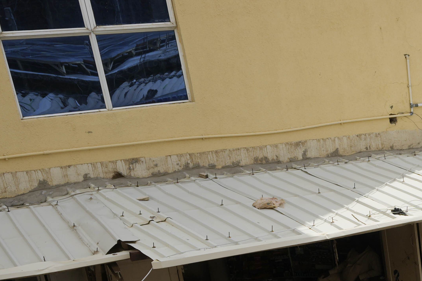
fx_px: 1043
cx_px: 726
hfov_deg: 18.6
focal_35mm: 89
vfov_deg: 14.7
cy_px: 359
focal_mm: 22
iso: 100
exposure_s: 1/1000
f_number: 4.5
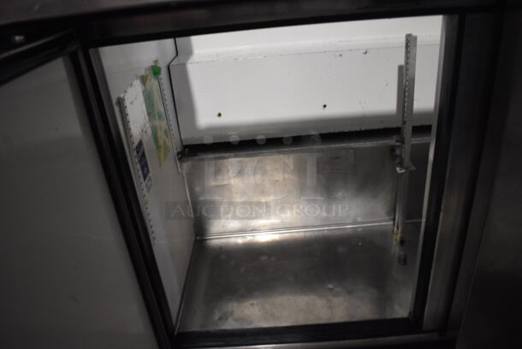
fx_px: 392
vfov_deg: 48.0
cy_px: 174
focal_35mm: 27
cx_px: 261
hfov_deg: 67.3
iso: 2500
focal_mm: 18
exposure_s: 1/125
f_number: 3.5
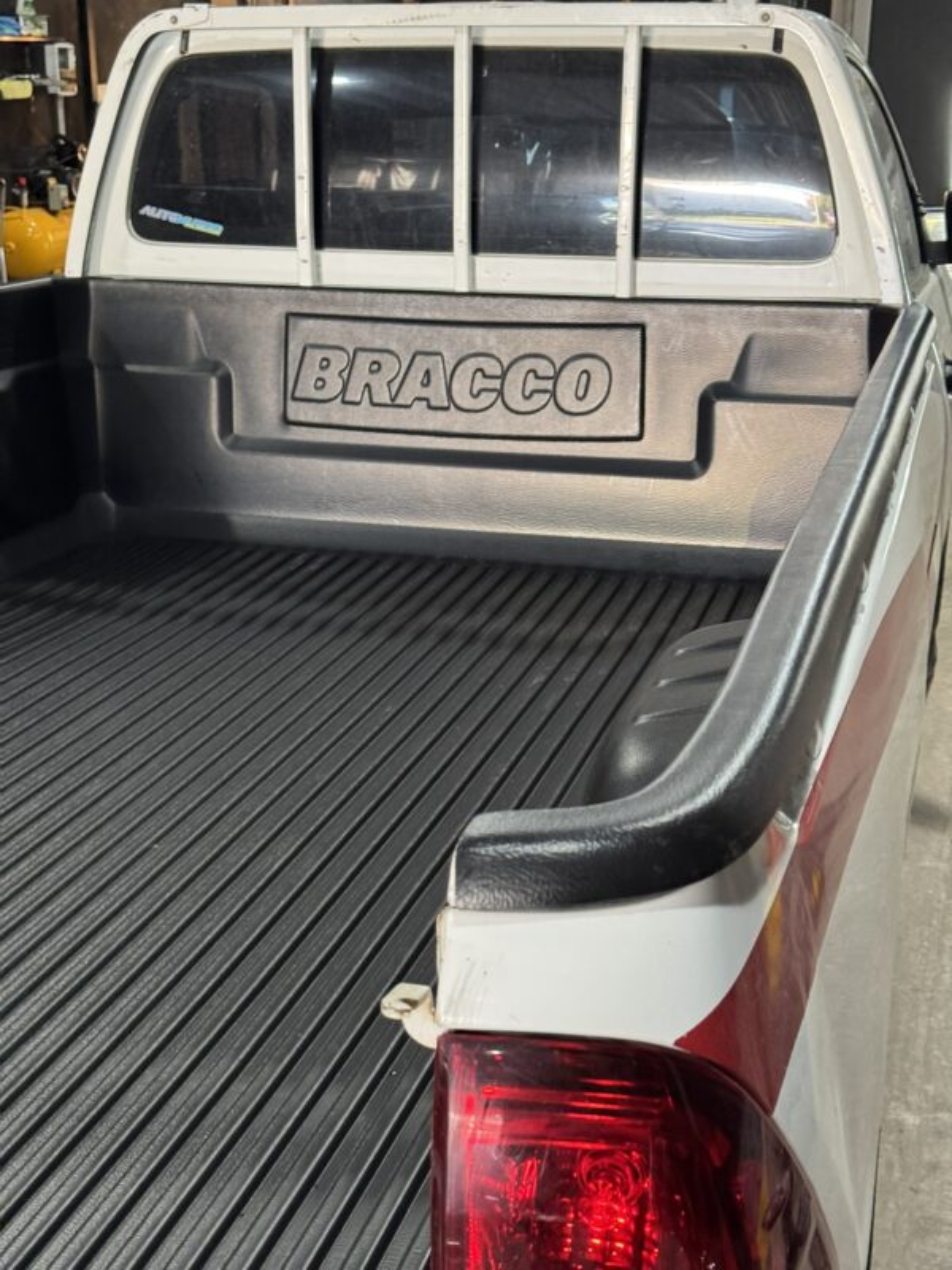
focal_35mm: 48
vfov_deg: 39.7
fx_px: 1760
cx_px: 476
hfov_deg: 30.3
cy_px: 635
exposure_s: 1/33
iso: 320
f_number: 1.78
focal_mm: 6.76
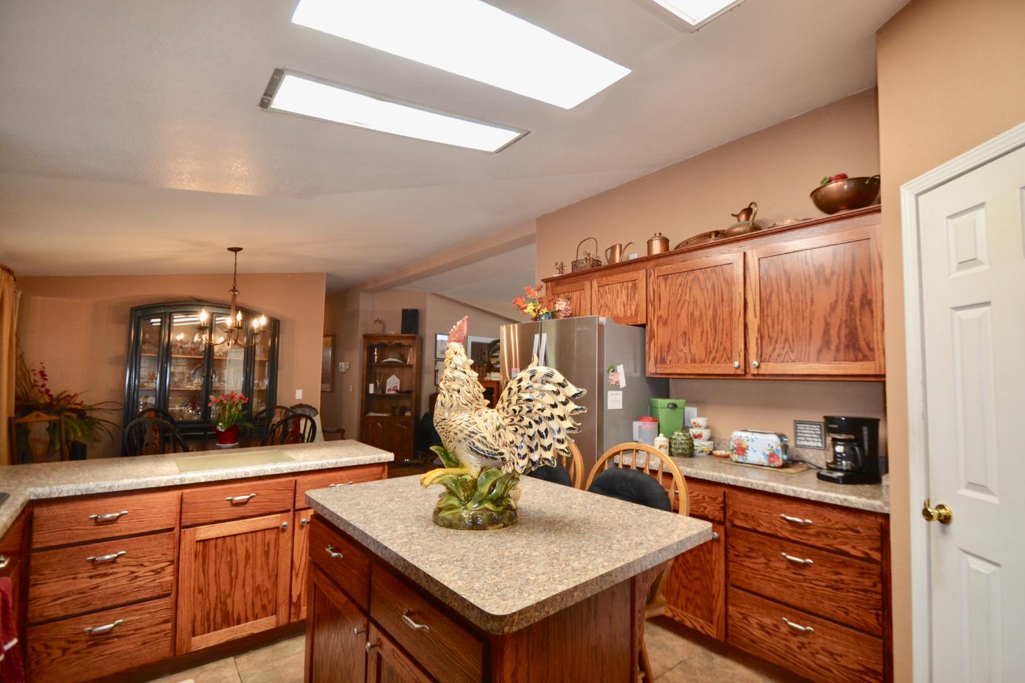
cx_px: 512
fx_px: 427
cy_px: 342
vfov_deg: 77.3
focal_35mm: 15
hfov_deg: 100.4
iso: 400
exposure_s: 1/80
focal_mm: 10
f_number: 4
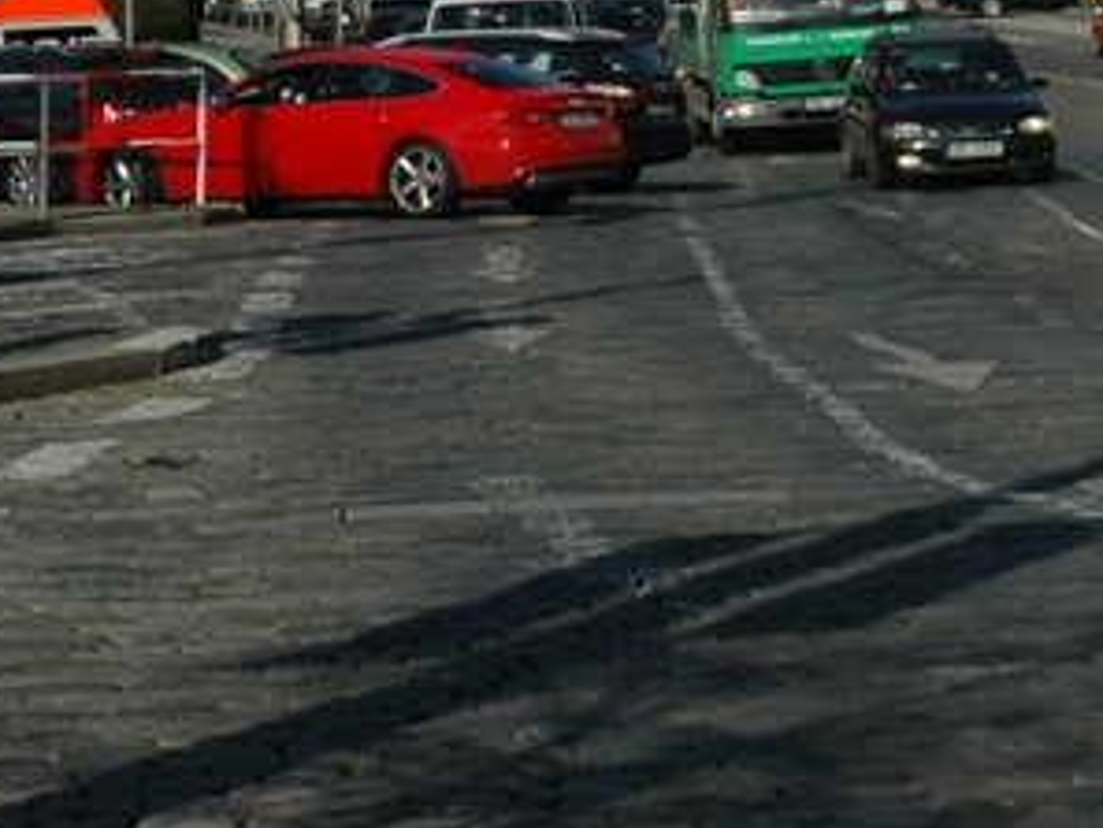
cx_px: 1556
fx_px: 5770
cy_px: -271
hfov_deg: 10.6
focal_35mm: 181
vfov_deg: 8.1
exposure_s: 1/500
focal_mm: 40
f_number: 11
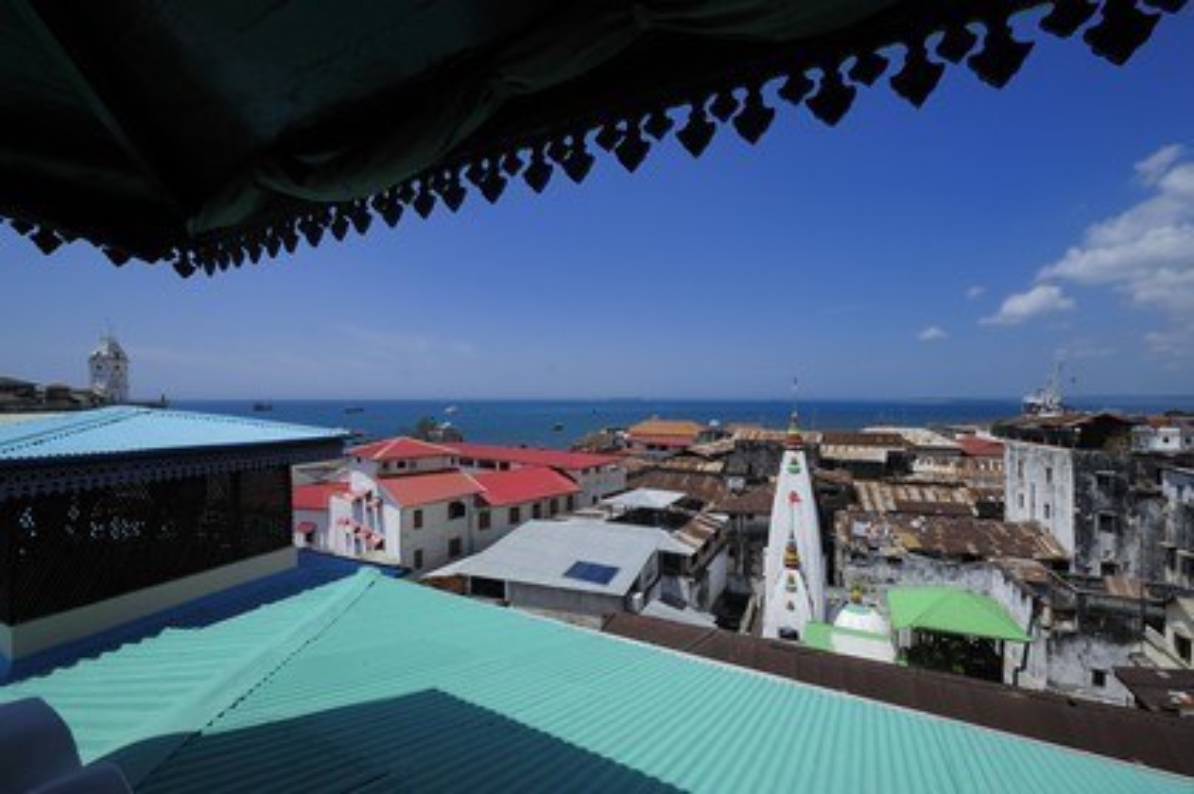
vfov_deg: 77.2
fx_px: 497
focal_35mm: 15
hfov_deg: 100.4
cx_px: 597
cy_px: 397
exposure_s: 1/200
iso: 200
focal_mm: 15
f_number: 18
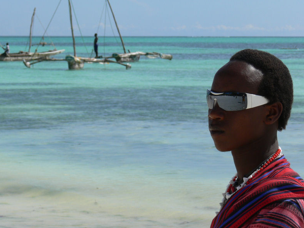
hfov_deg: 11.7
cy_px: 94
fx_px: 1476
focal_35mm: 168
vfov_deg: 8.8
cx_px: 107
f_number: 6.3
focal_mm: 27.2
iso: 80
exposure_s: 1/500
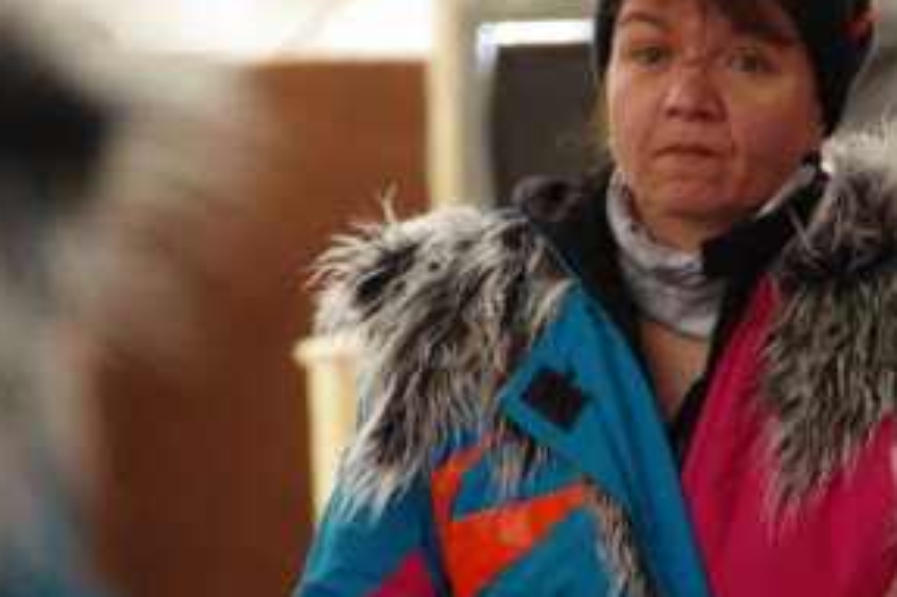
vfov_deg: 2.6
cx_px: 713
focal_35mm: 522
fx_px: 12999
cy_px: 289
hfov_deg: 4.0
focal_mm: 200
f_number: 9
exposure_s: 1/250
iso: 3200
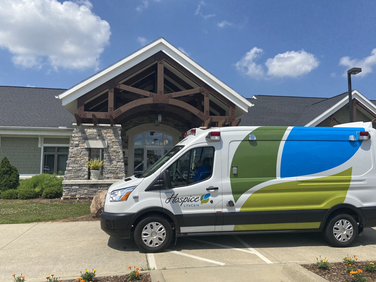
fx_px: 282
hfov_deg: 67.3
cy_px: 141
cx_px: 188
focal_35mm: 26
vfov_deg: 53.1
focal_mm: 4.25
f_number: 1.8
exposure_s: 1/3846
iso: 32
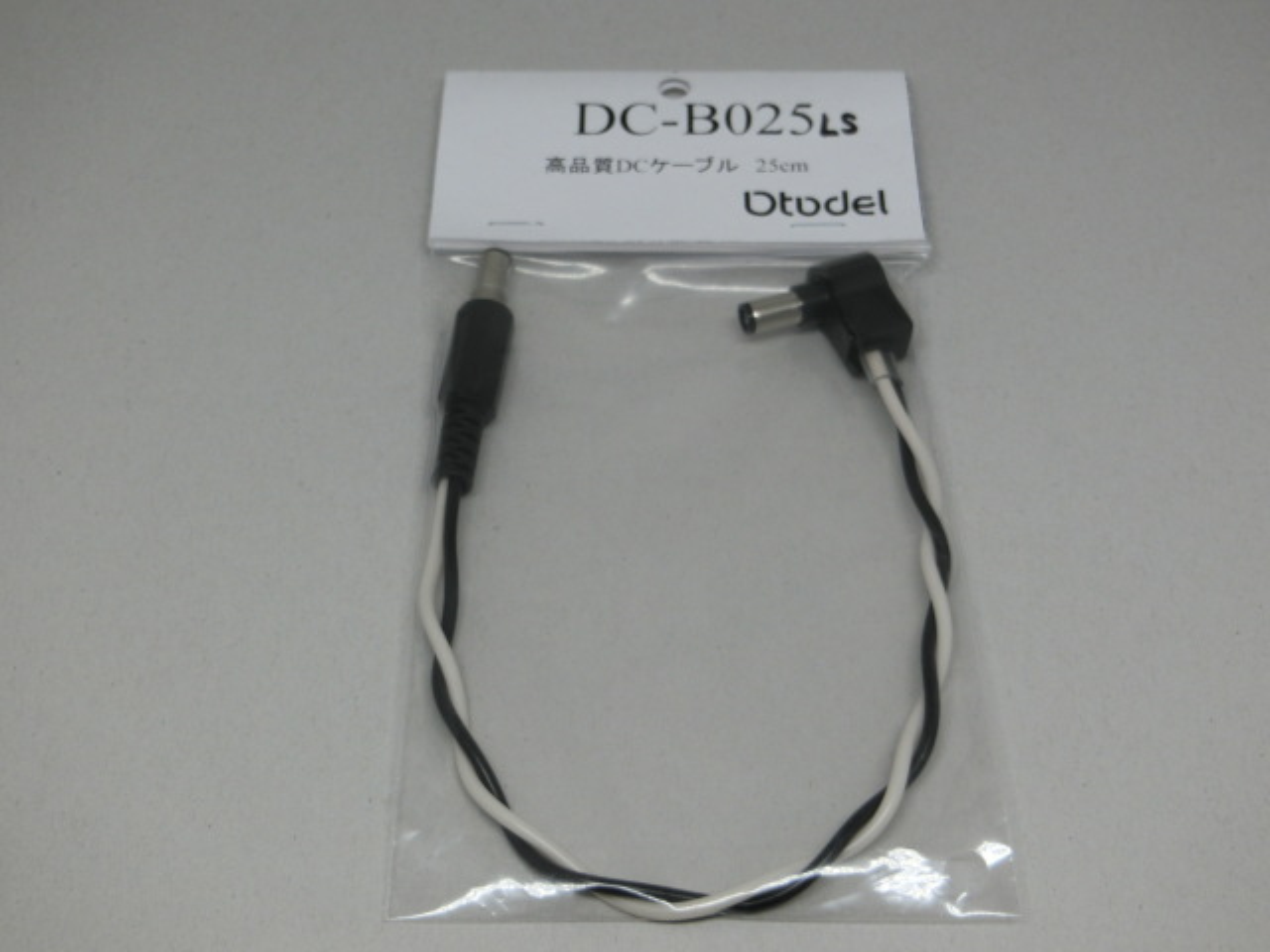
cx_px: 635
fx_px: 1908
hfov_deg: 36.8
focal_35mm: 52
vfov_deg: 28.0
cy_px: 476
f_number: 4.7
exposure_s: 1/125
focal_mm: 9.3
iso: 125
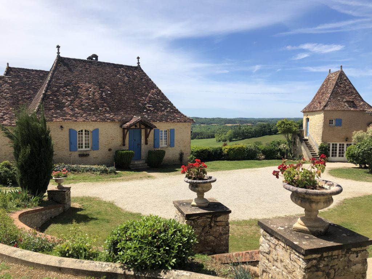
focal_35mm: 28
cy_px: 140
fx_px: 301
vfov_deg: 49.7
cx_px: 186
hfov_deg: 63.4
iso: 20
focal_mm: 3.99
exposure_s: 1/2315
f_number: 1.8
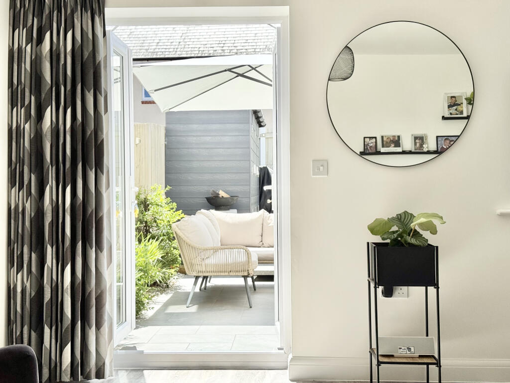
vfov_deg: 30.3
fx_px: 707
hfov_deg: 39.7
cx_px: 255
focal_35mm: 48
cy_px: 192
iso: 64
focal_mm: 6.76
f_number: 1.78
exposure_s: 1/1984
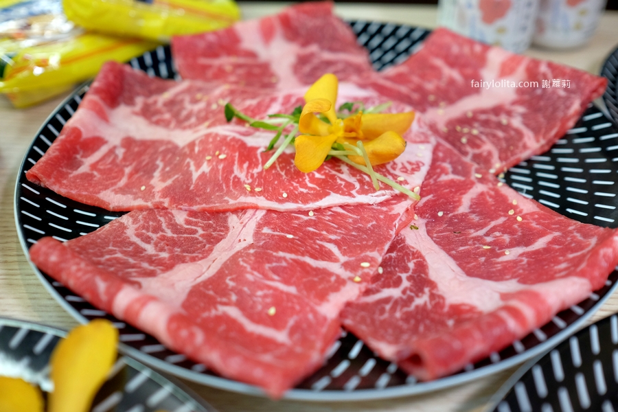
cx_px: 309
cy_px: 206
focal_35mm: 35
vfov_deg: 37.9
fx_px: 601
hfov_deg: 54.4
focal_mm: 23
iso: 1600
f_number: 2.5
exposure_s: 1/200
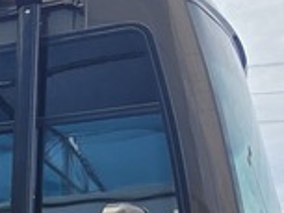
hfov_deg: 16.9
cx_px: -290
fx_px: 698
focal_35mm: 85
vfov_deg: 15.6
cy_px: 345
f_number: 2.2
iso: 50
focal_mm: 2.2
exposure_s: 1/1546
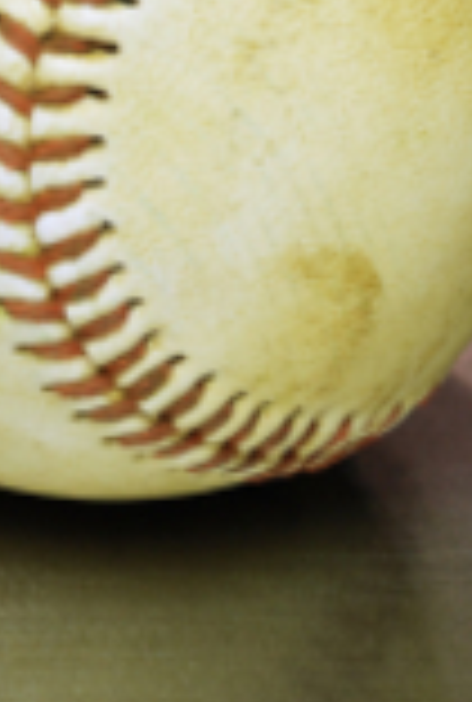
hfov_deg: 3.2
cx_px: 112
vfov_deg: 4.7
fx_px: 8567
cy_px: -230
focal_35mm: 439
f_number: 8
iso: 100
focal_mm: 95
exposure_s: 1/2
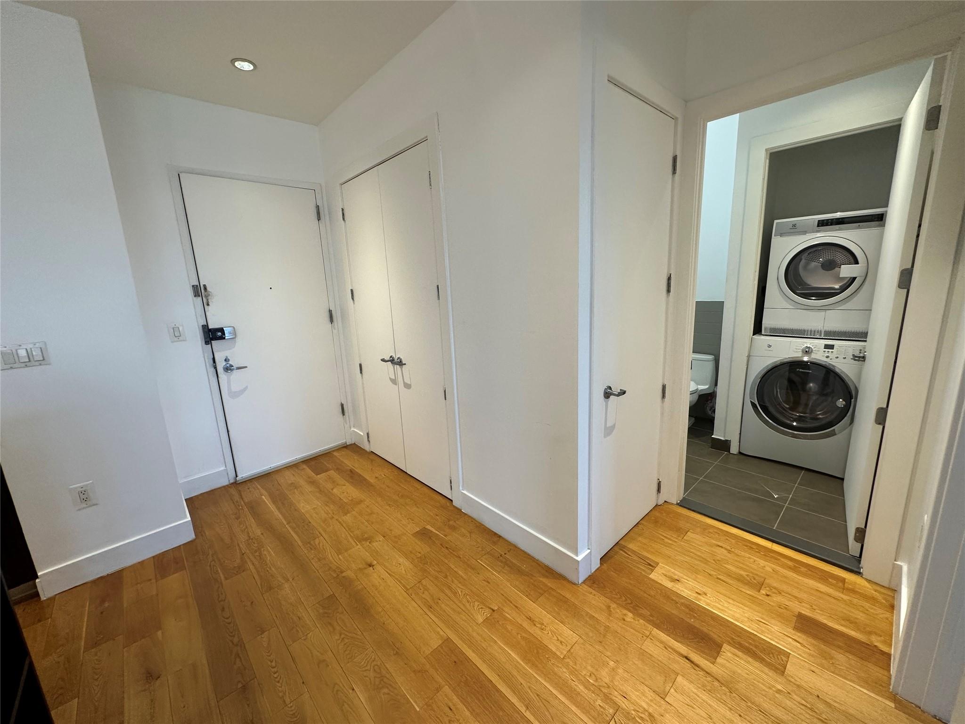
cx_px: 482
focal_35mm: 14
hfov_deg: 102.1
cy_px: 362
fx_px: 390
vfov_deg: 85.7
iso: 200
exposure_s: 1/120
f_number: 2.2
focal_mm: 2.22
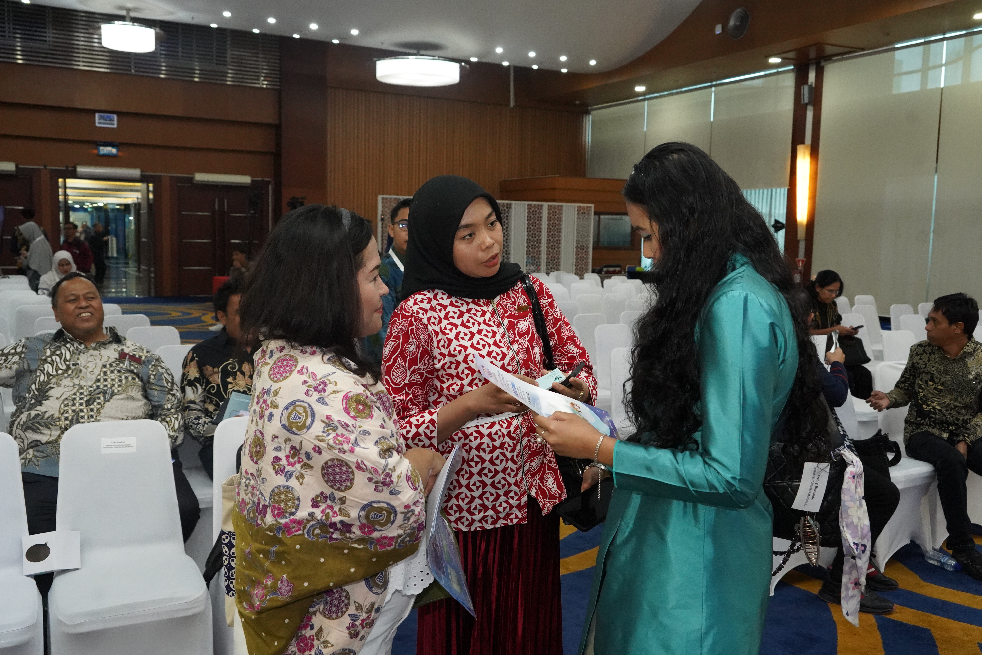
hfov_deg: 58.7
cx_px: 491
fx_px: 873
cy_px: 328
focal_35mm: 32
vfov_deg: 41.1
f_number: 6.3
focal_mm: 32
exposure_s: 1/125
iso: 8000
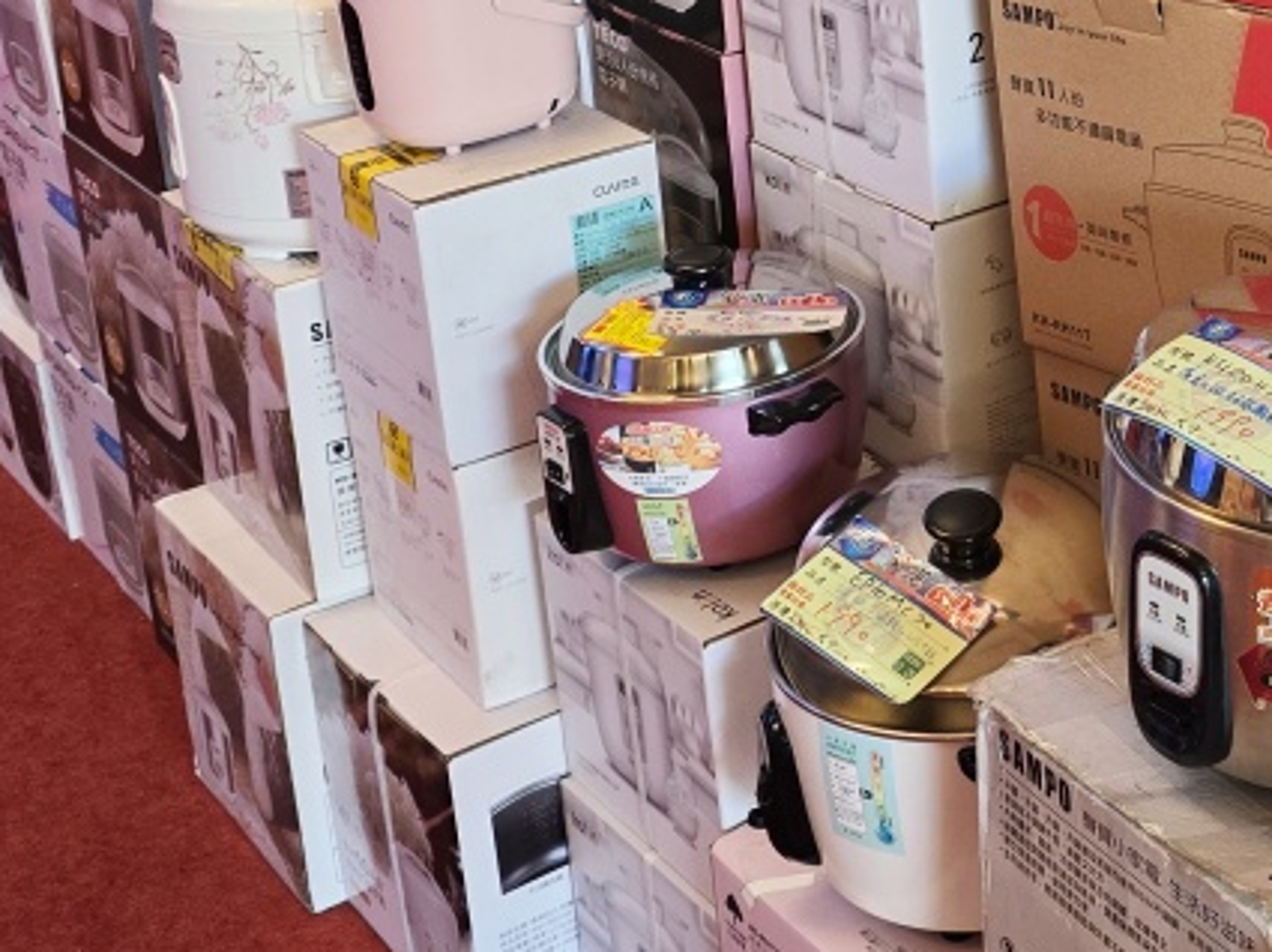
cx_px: 1194
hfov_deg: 28.5
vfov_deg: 21.8
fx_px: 2386
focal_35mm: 65
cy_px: 9
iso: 250
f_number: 1.7
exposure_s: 1/120
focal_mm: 6.3
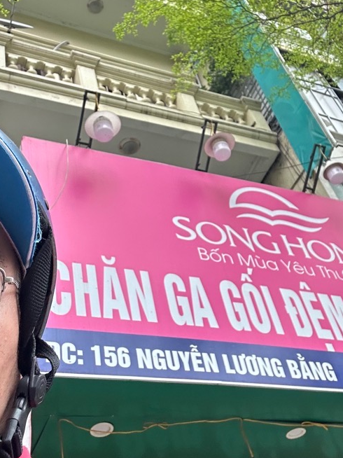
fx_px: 621
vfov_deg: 40.3
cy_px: 183
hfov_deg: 30.9
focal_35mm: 47
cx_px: 176
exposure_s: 1/60
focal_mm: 2.69
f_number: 1.9
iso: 100
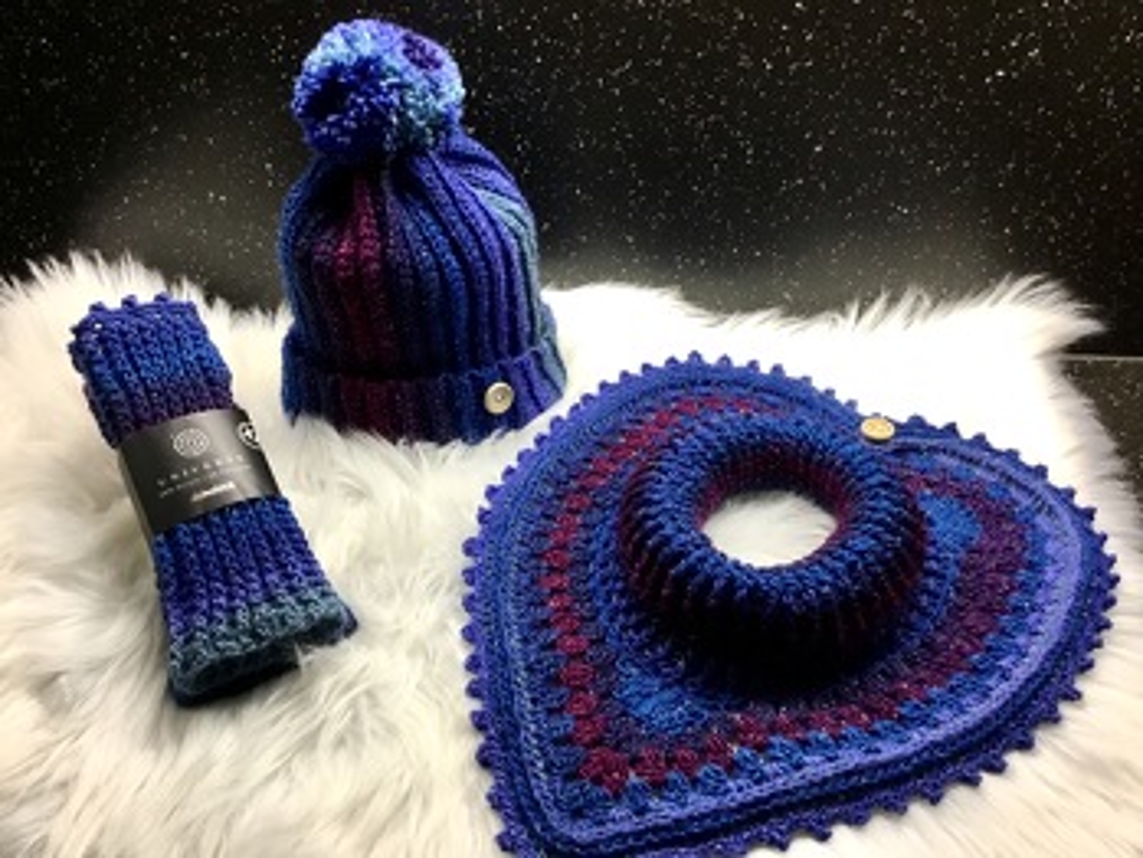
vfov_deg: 45.5
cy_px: 429
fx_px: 1024
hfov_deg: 58.3
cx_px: 572
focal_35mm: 31
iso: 50
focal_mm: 3.3
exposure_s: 1/33
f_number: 2.4
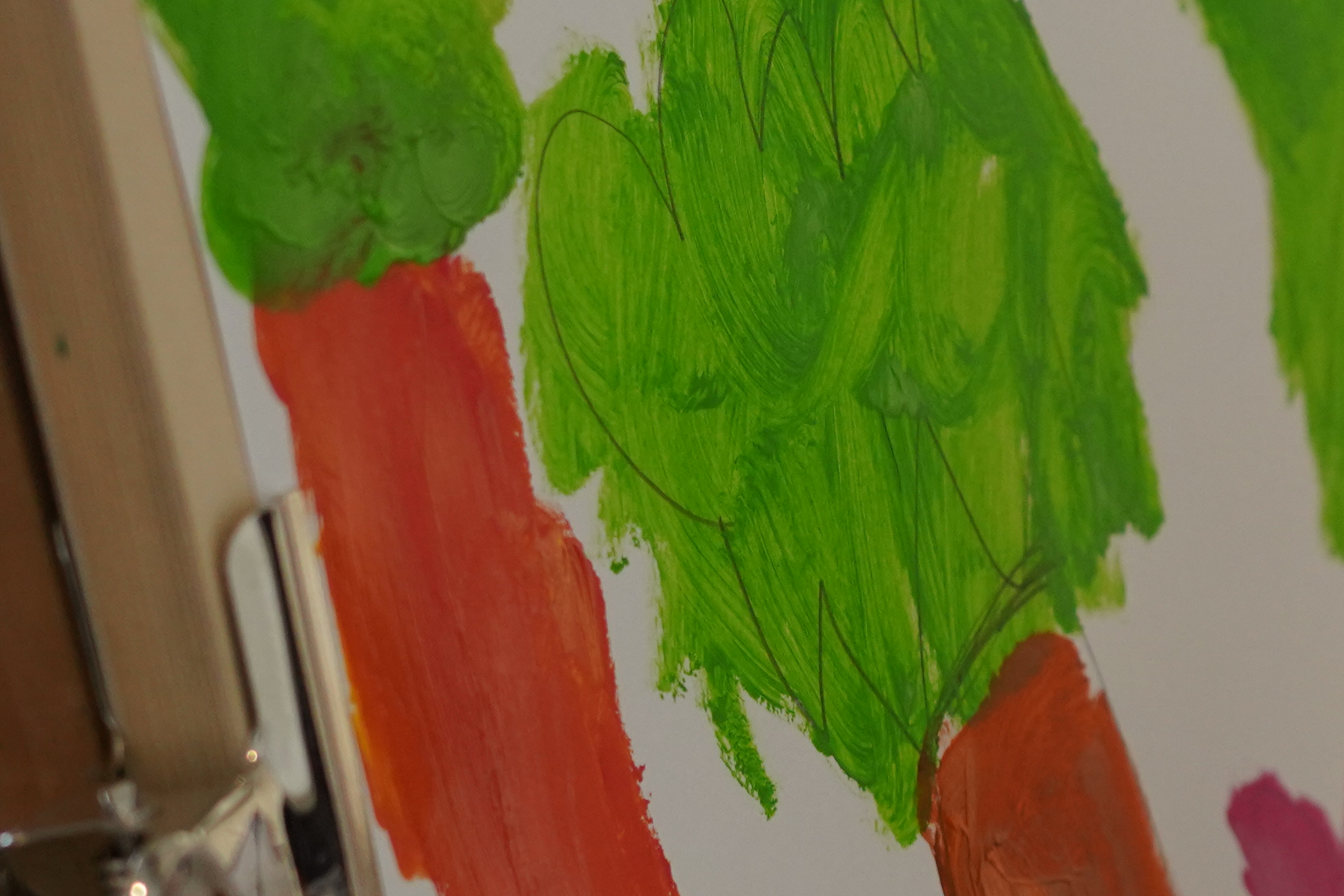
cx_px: 2306
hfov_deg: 10.3
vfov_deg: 7.2
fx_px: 7094
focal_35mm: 190
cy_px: 604
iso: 1000
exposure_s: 1/160
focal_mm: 50
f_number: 4
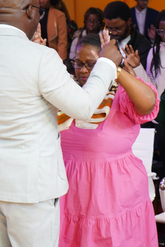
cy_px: 82
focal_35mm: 115
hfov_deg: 11.9
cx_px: 98
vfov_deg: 17.7
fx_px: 790
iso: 1250
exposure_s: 1/25
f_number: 5.6
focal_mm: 70
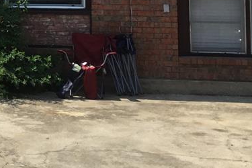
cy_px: -42
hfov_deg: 21.8
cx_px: -29
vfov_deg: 14.9
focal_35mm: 88
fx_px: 616
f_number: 2.4
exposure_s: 1/1664
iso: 25
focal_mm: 3.3
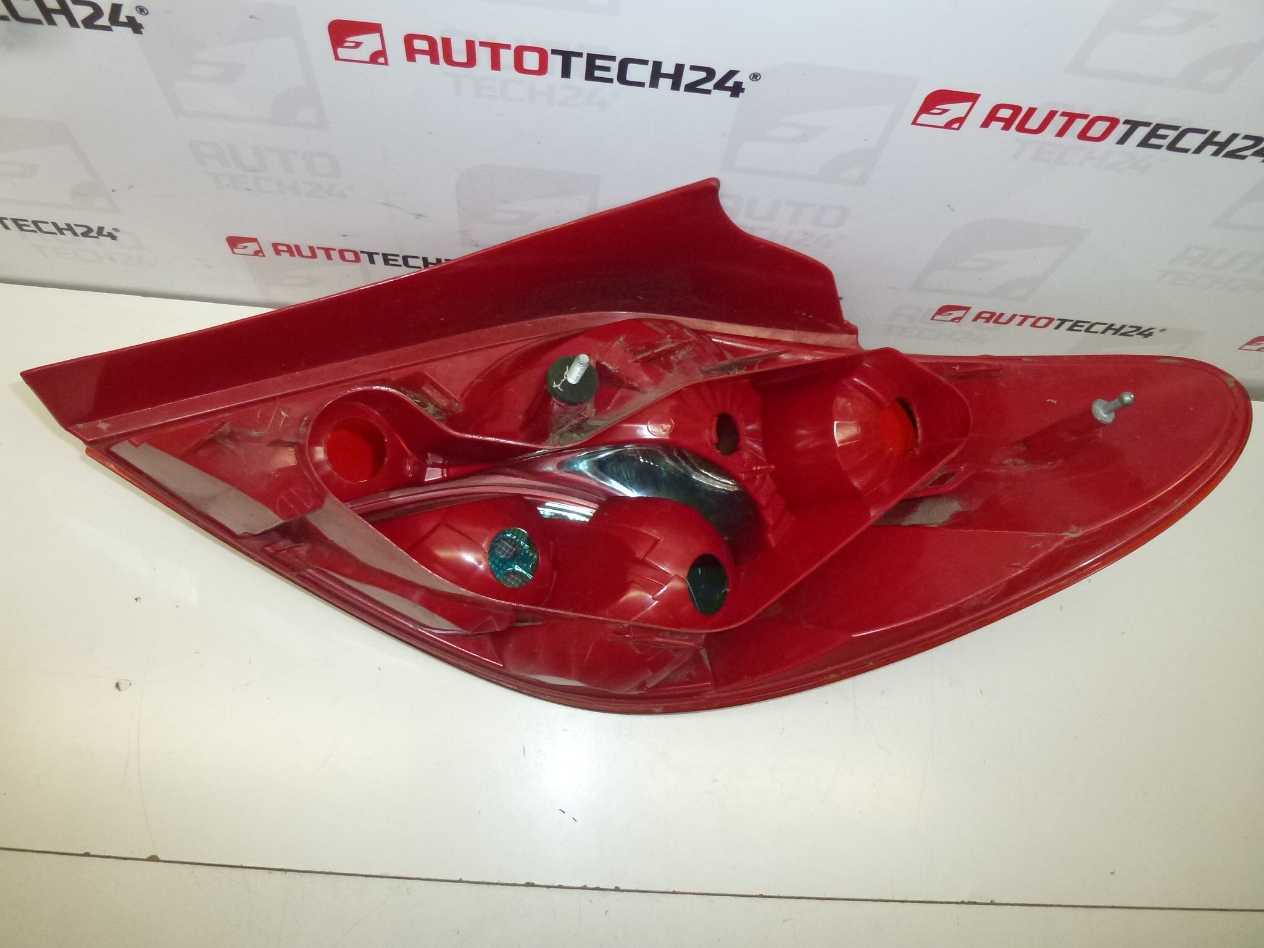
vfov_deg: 56.8
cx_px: 632
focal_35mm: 24
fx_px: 876
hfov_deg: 71.6
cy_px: 474
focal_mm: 4.3
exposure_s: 1/250
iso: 400
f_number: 3.3
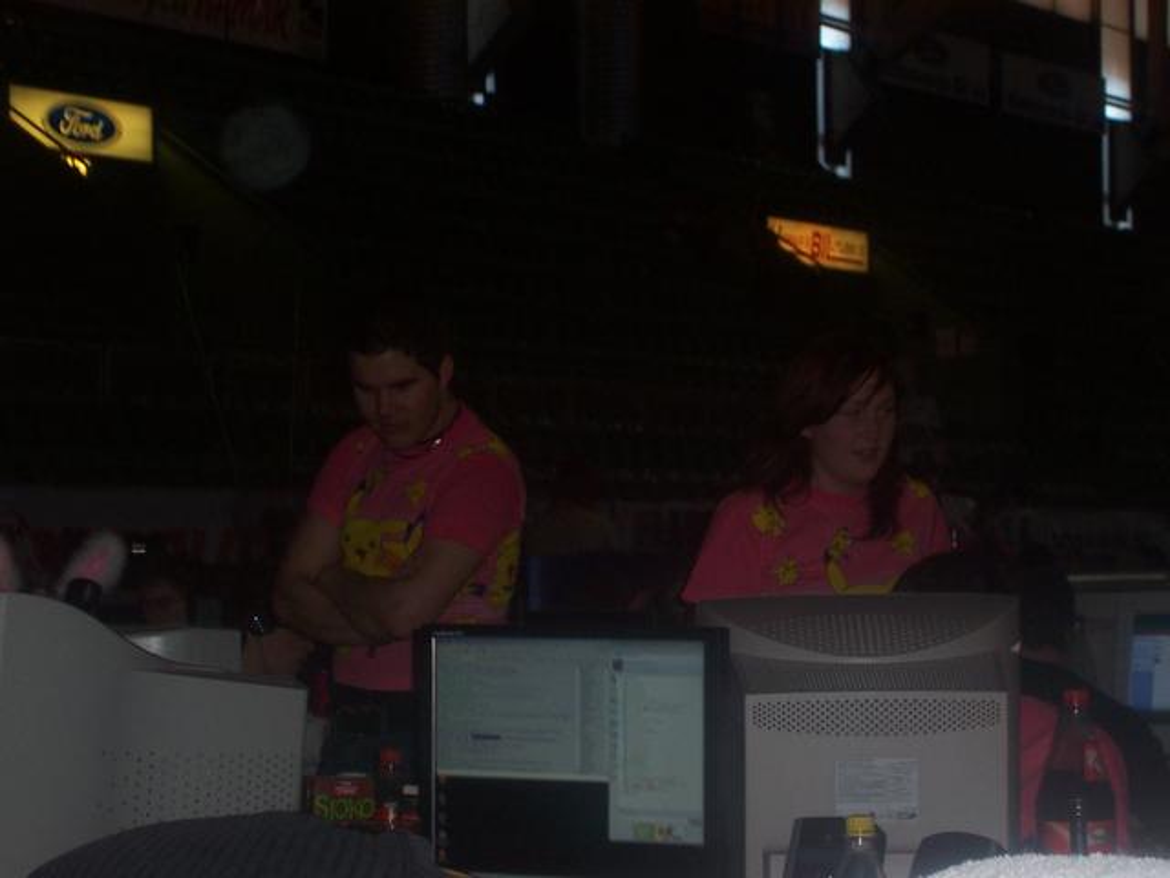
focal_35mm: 105
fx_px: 3549
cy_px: 439
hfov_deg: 18.7
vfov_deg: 14.1
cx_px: 585
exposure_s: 1/90
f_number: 4.8
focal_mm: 16.8
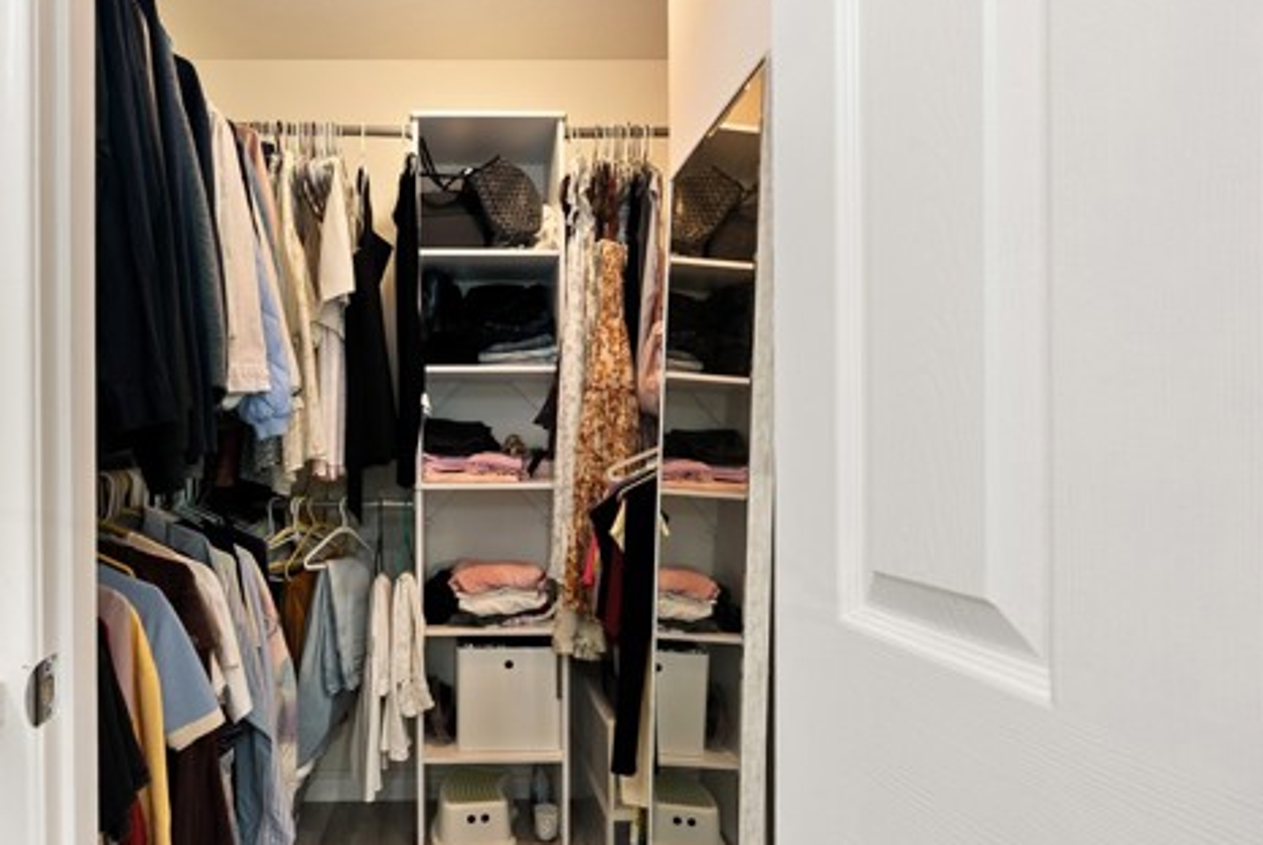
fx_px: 773
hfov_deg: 77.2
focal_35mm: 22
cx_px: 478
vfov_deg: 57.3
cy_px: 455
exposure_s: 1/6
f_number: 9
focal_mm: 16
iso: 320
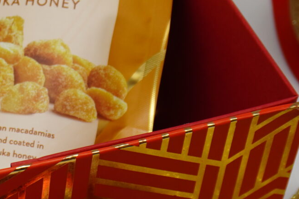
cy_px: 56
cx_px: -104
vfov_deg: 9.0
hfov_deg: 12.9
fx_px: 1270
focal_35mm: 153
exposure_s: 1/80
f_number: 5.6
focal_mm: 26
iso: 100
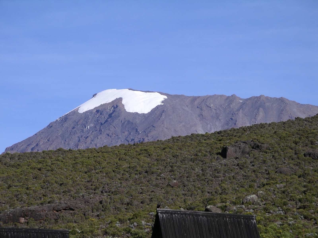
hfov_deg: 10.6
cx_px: 159
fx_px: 1718
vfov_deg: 7.9
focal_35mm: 187
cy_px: 119
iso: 64
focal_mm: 39
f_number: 5
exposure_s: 1/500
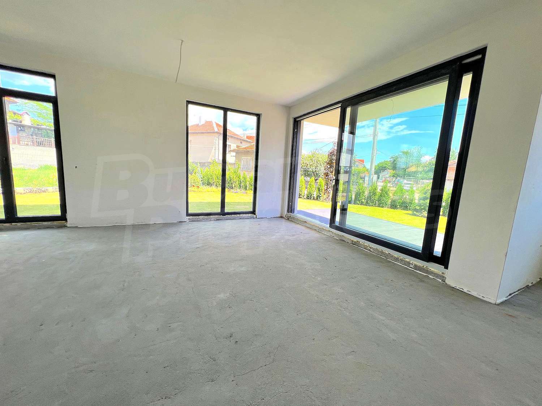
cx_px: 271
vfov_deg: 89.9
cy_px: 203
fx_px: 204
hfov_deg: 106.2
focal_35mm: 13
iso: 32
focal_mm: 1.57
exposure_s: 1/306
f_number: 1.8
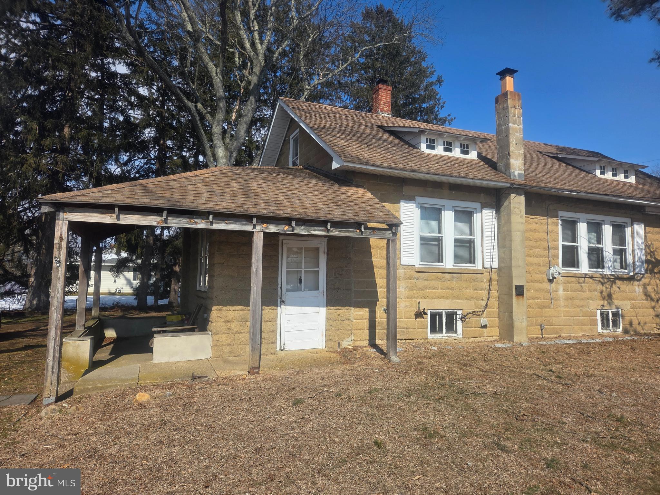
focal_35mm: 23
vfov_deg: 58.9
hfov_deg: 73.9
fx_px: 439
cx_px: 330
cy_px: 248
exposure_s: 1/6412
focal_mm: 5.4
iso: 80
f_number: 1.8
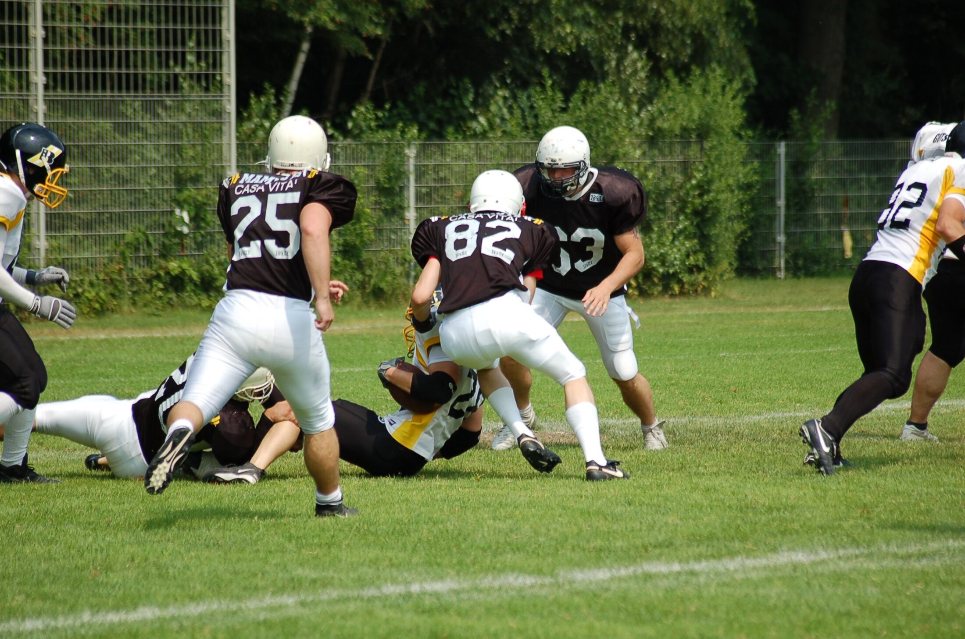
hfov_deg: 8.1
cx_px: 482
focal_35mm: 255
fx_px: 6822
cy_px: 320
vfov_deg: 5.4
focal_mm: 170
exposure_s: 1/1000
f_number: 4.8
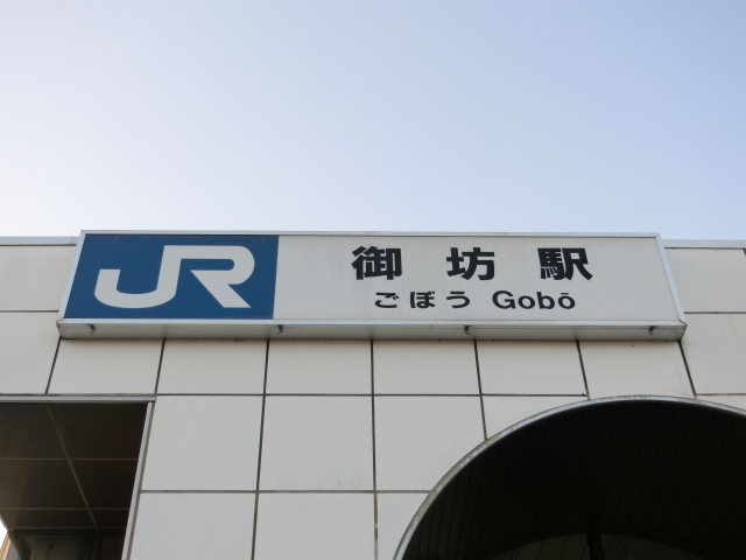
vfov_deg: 32.2
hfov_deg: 42.1
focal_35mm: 45
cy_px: 280
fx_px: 970
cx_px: 373
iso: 125
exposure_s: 1/125
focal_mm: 8
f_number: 4.4
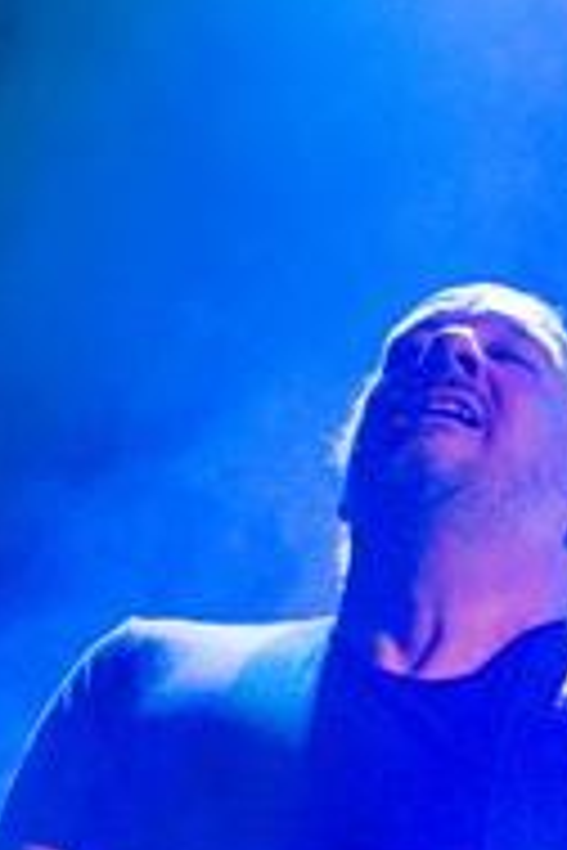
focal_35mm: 190
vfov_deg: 10.4
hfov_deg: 7.2
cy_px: 1309
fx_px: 4488
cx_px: 488
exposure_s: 1/400
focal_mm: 50
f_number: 1.8
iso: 3200
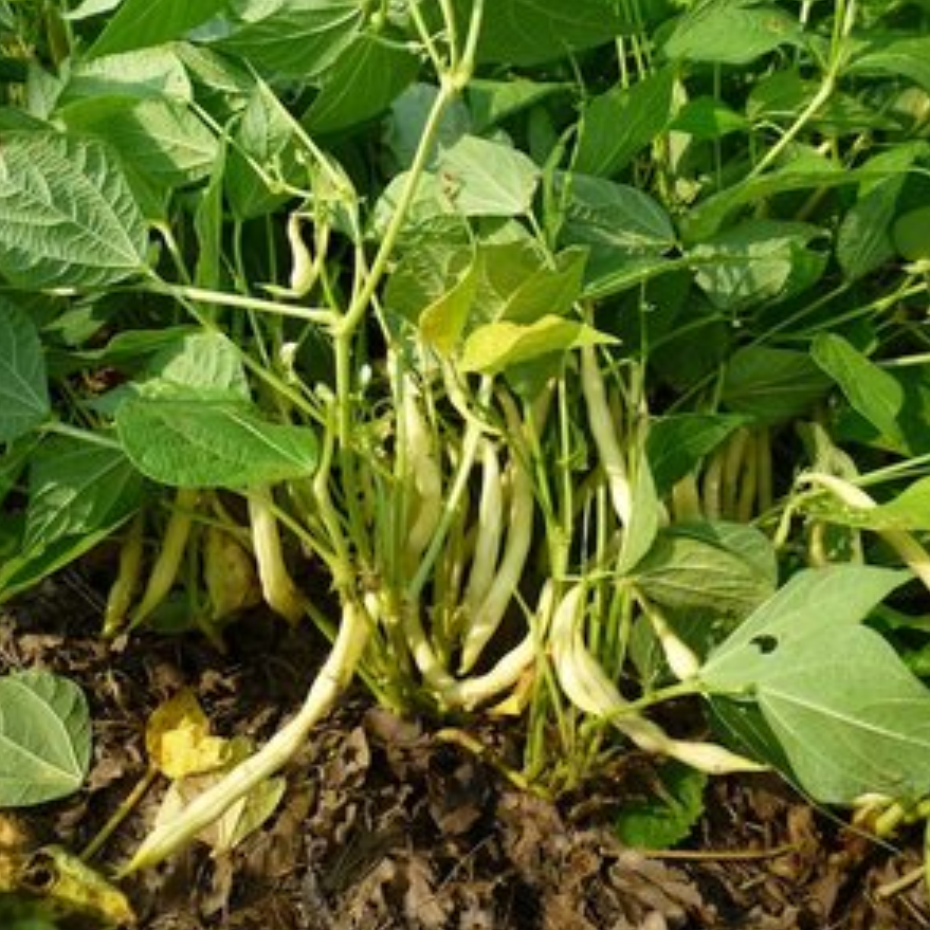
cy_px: 298
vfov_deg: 46.4
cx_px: 463
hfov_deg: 47.2
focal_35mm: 35
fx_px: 1064
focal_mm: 5.2
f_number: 3.3
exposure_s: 1/500
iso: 80
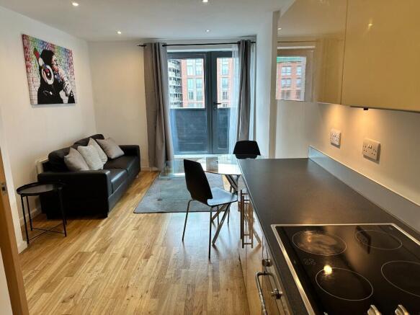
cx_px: 210
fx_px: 291
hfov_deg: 71.6
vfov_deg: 56.8
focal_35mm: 24
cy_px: 158
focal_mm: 6.86
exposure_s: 1/100
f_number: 1.78
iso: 100
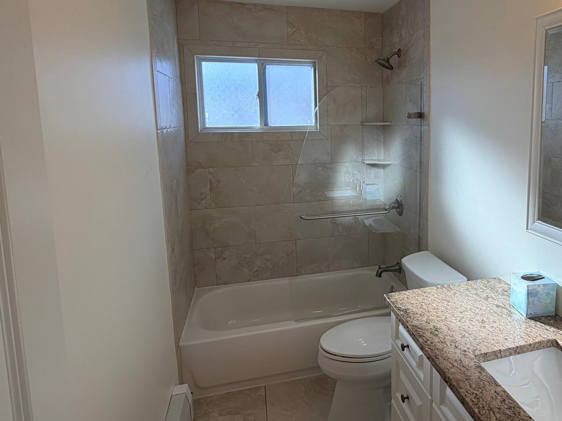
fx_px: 390
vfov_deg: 56.3
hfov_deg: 69.8
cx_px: 368
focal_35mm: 24
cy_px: 165
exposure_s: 1/239
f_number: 2.2
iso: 40
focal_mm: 2.22
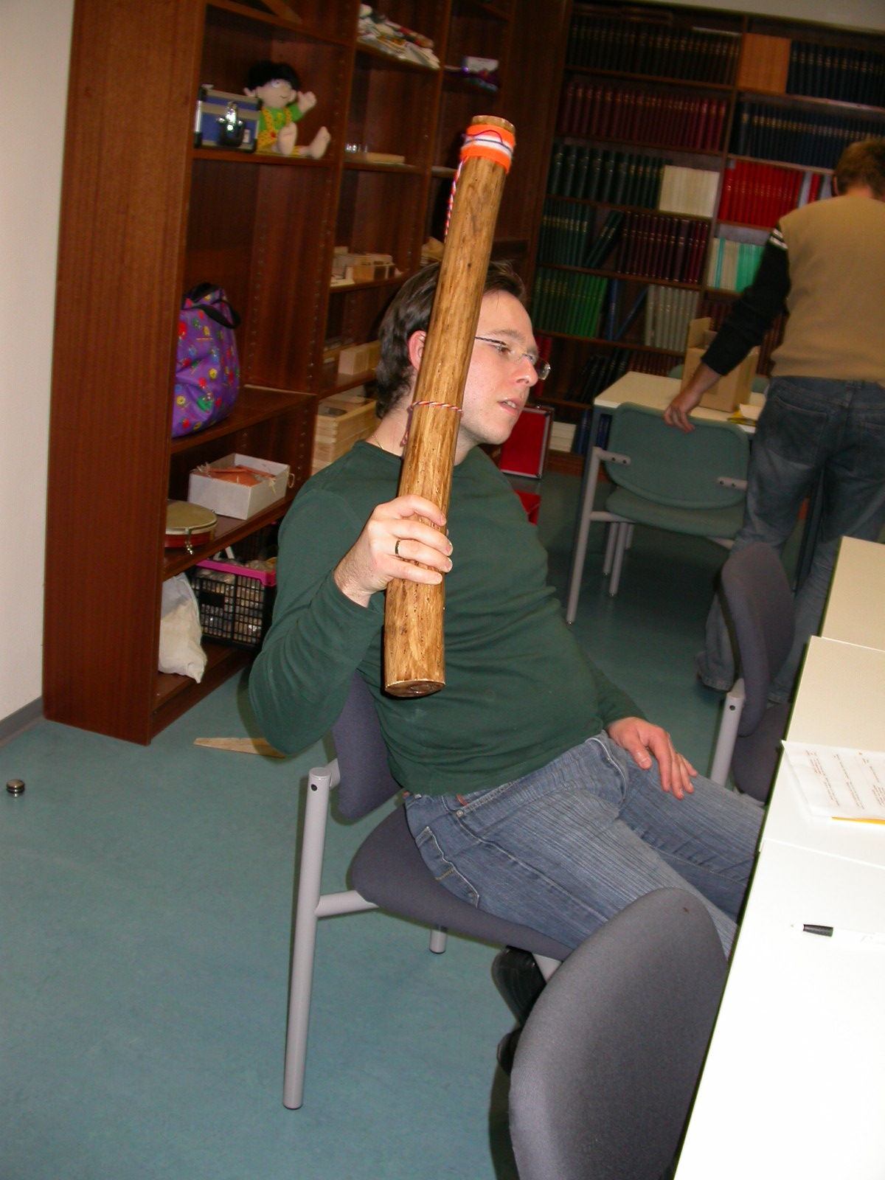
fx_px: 1295
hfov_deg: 37.7
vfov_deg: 49.0
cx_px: 442
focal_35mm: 38
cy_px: 590
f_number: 2.6
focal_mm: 7.85
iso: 100
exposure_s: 1/60
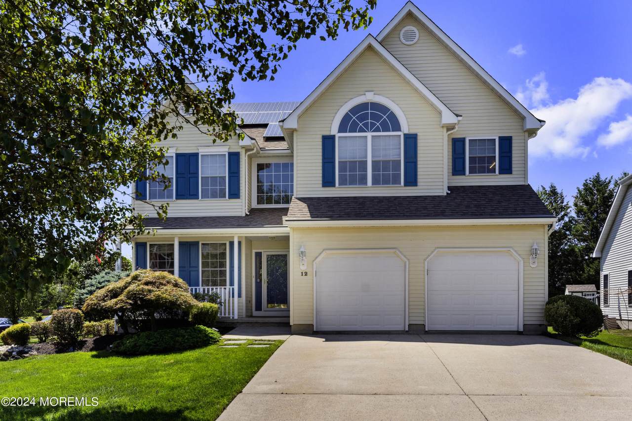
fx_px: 527
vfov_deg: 43.6
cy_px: 210
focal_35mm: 30
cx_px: 316
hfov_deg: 61.9
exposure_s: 1/800
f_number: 8
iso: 250
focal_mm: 20
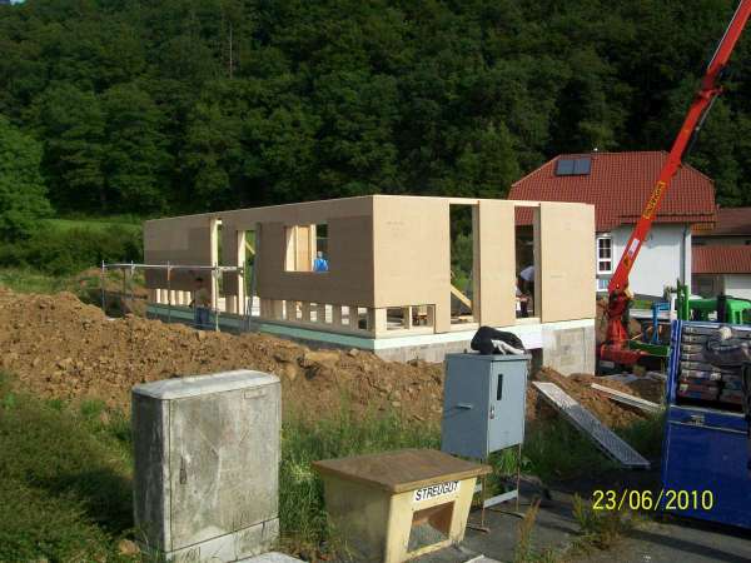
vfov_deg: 39.7
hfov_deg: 51.4
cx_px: 376
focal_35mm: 36
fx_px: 781
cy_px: 282
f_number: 4.8
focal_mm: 6
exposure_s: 1/500
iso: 80
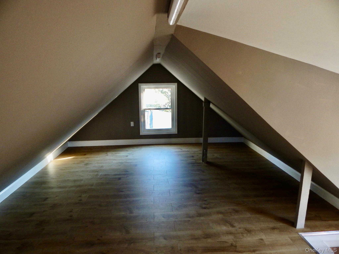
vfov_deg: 61.1
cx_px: 170
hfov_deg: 76.4
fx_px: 215
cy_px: 127
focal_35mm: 22
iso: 125
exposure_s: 1/40
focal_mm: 4
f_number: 3
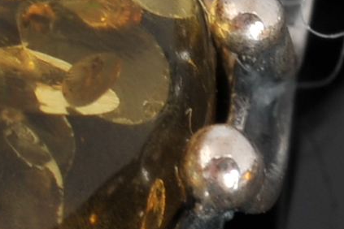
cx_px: 647
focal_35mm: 684
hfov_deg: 3.0
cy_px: 43
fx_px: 6535
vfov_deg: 2.0
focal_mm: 60
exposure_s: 1/80
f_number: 14
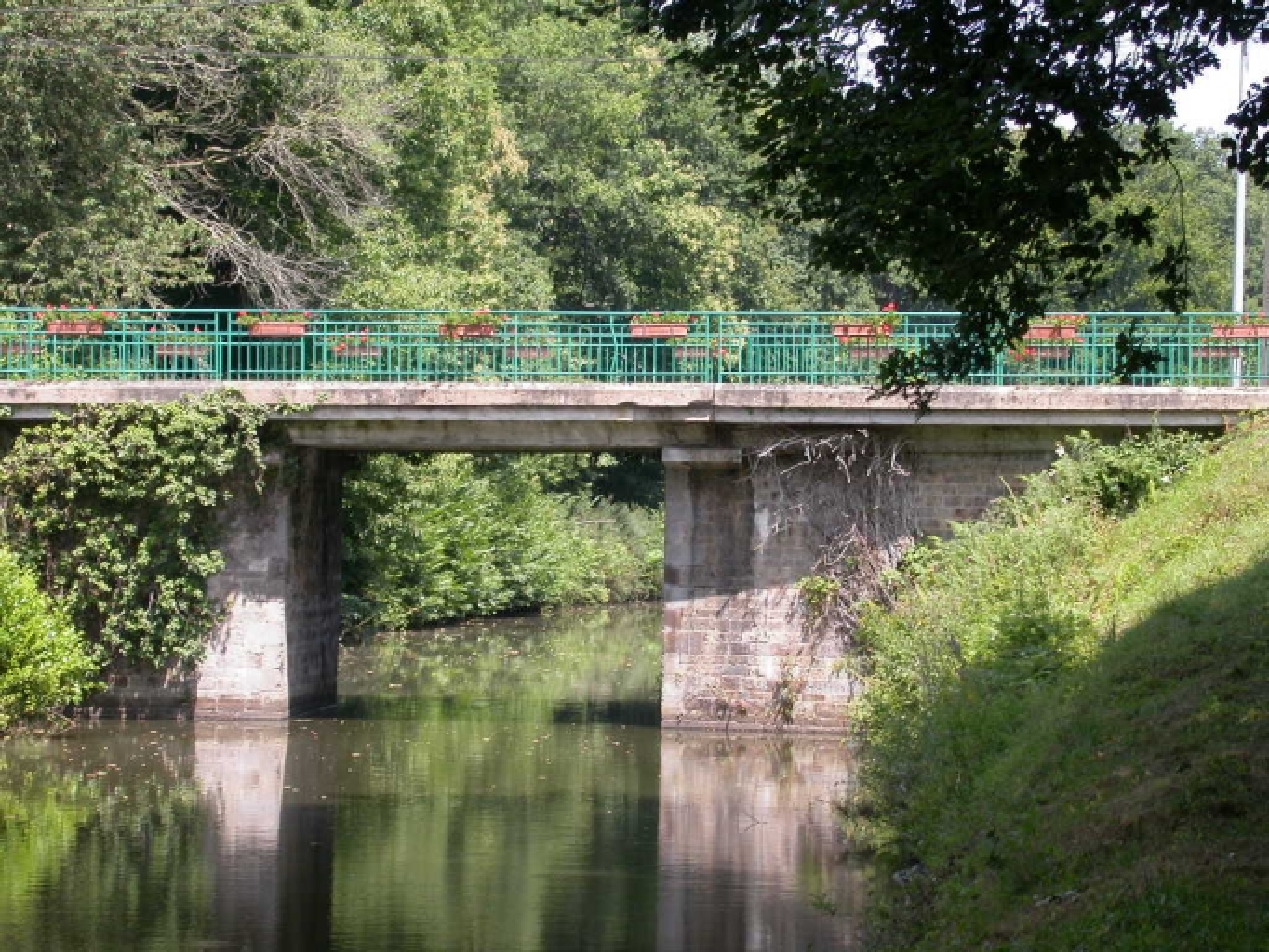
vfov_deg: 12.9
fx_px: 4217
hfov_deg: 17.1
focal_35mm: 115
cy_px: 476
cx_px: 634
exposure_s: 1/219
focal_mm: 23.8
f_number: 4.9
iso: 100
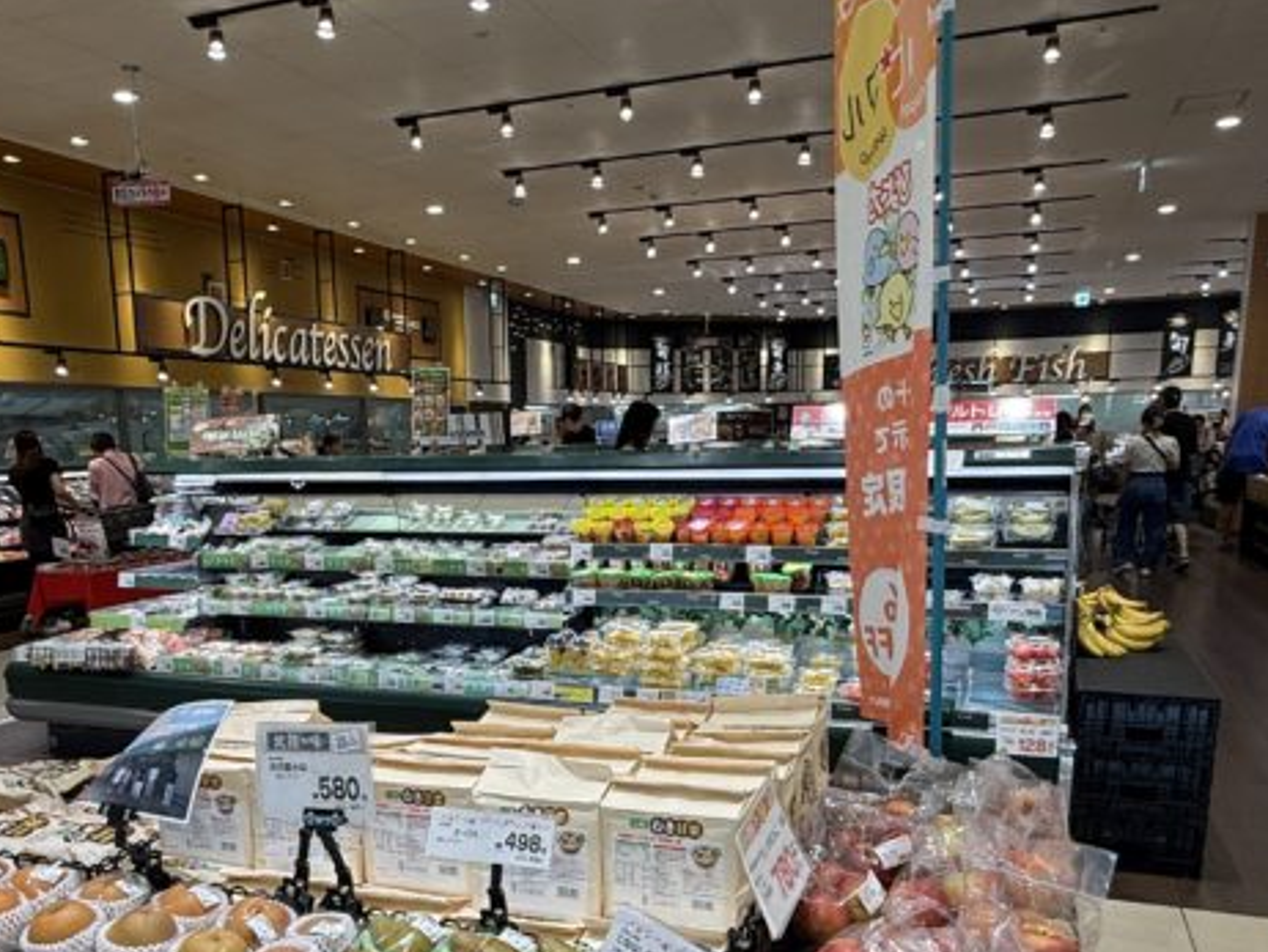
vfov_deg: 44.4
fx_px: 1136
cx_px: 552
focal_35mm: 31
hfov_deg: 58.1
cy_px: 675
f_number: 2.2
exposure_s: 1/124
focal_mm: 2.22
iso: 64
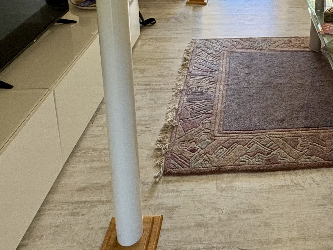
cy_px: -58
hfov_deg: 46.4
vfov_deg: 31.1
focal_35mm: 38
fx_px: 366
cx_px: 266
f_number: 2.2
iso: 125
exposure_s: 1/100
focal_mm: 2.22
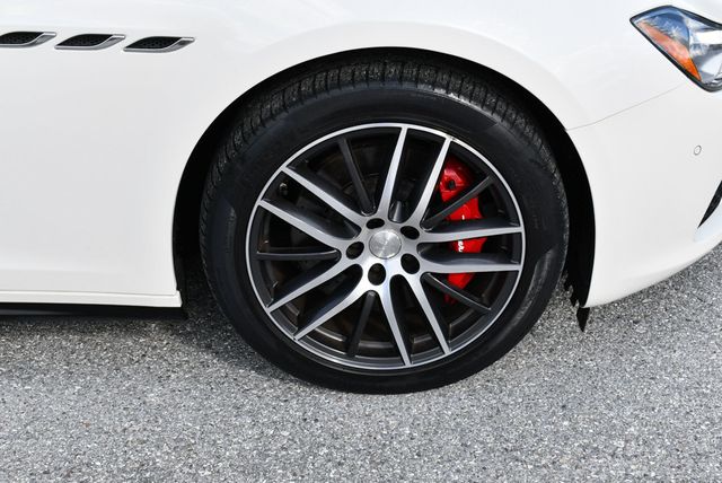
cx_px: 361
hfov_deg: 33.4
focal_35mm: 60
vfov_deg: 22.7
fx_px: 1204
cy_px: 242
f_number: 8
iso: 180
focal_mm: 30
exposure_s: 1/250
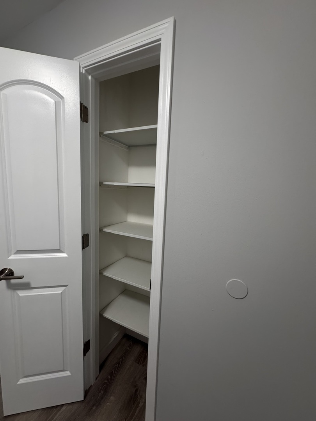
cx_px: 158
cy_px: 210
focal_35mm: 14
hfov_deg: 85.7
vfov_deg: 102.1
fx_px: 170
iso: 400
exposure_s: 1/60
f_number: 2.2
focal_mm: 2.22
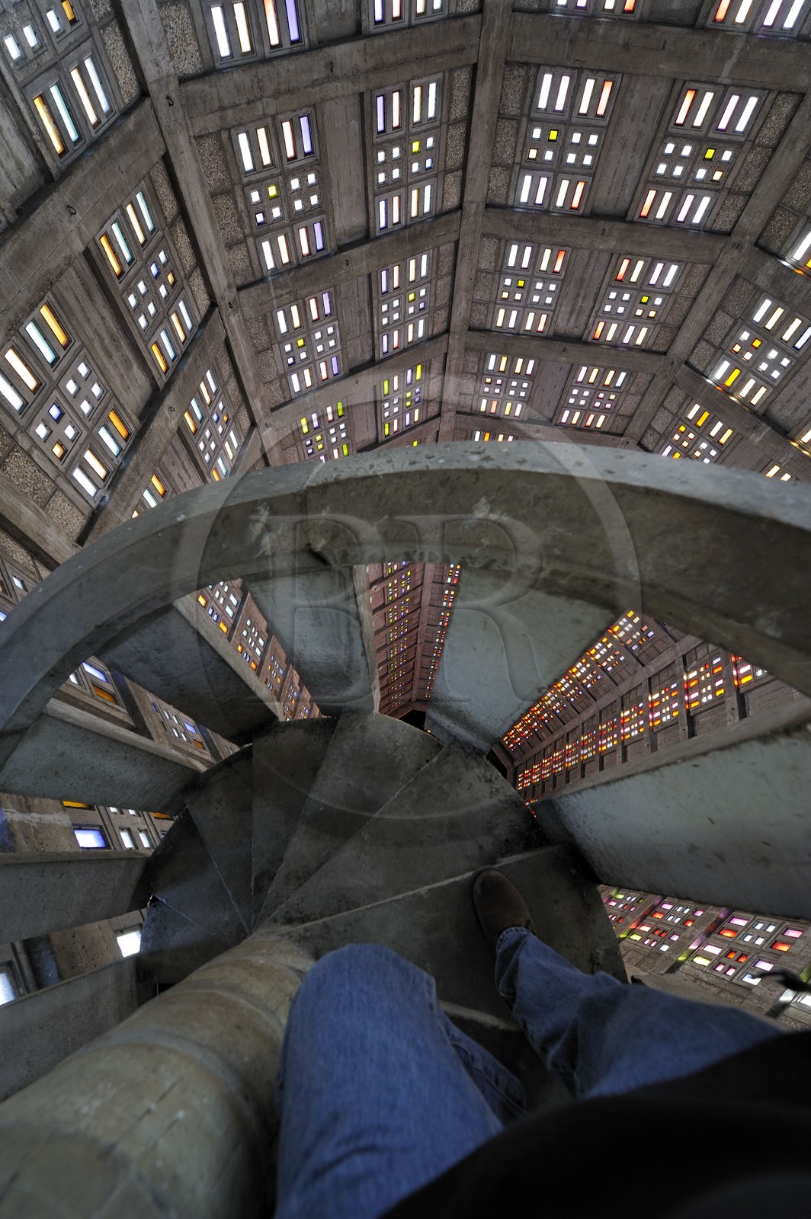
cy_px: 610
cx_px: 406
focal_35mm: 14
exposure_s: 1/10
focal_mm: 14
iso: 200
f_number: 5.6
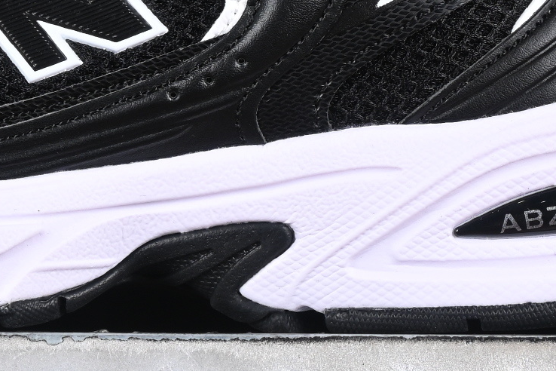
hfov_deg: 7.3
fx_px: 4370
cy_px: -107
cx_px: 86
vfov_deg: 4.8
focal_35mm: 283
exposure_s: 1/60
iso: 160
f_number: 6.3
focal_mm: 50
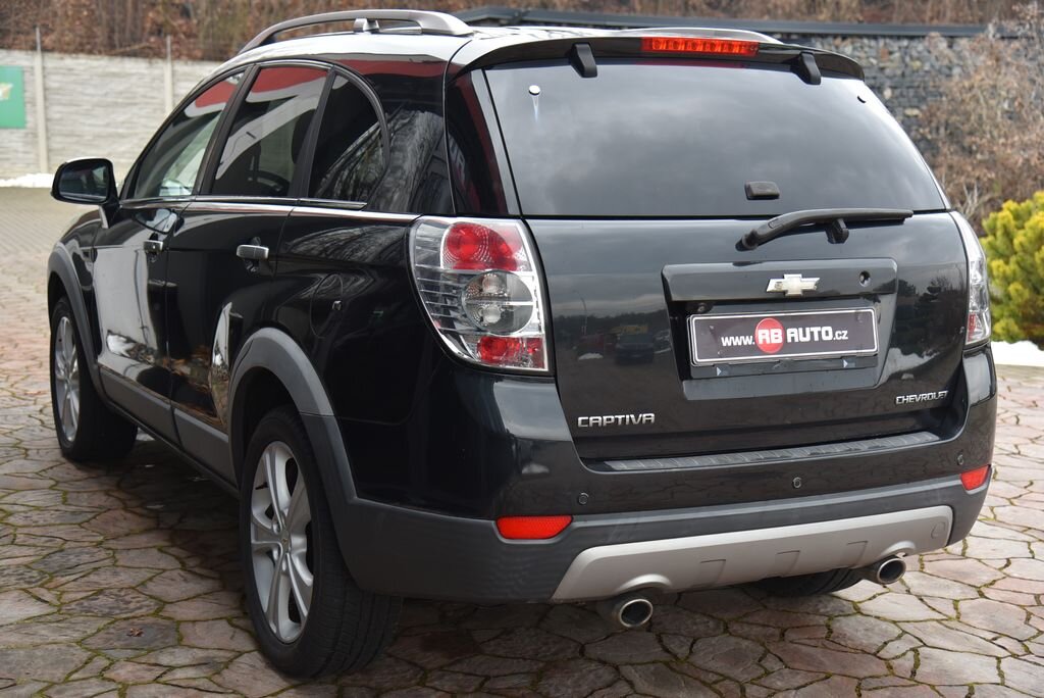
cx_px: 522
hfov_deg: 39.6
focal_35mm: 50
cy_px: 349
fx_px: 1451
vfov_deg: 27.0
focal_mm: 50
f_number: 4.5
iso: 500
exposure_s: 1/80
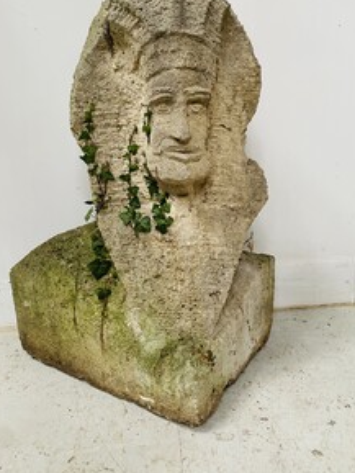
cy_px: 201
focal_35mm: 32
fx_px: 437
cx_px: 174
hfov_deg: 44.2
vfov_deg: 56.6
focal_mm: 4.25
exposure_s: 1/63
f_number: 1.8
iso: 125
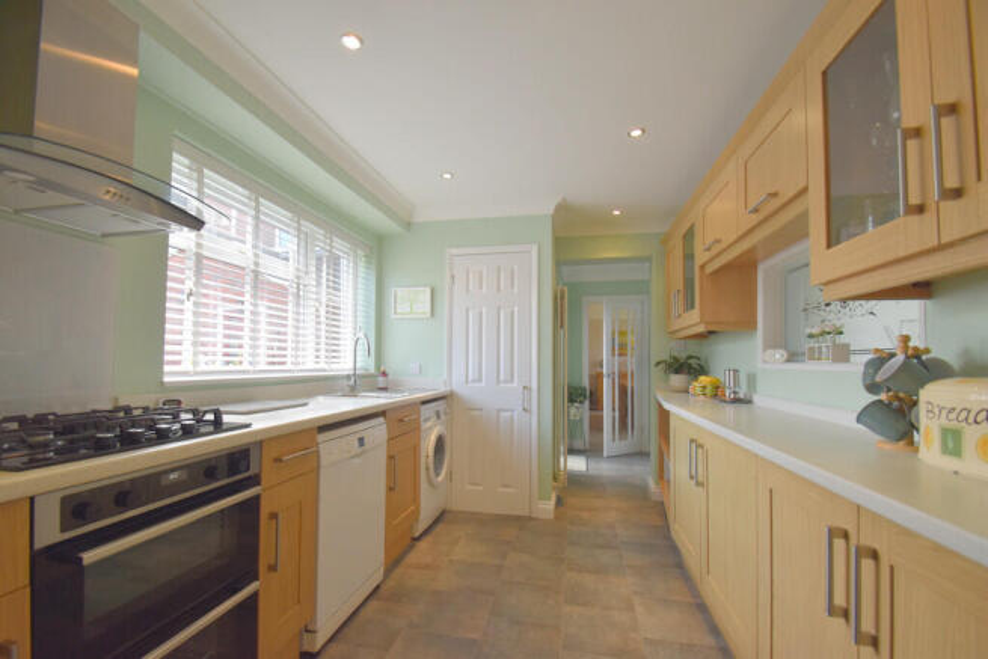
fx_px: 412
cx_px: 494
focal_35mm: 15
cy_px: 330
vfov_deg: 77.4
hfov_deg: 100.4
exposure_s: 1/200
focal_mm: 10
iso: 250
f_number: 5
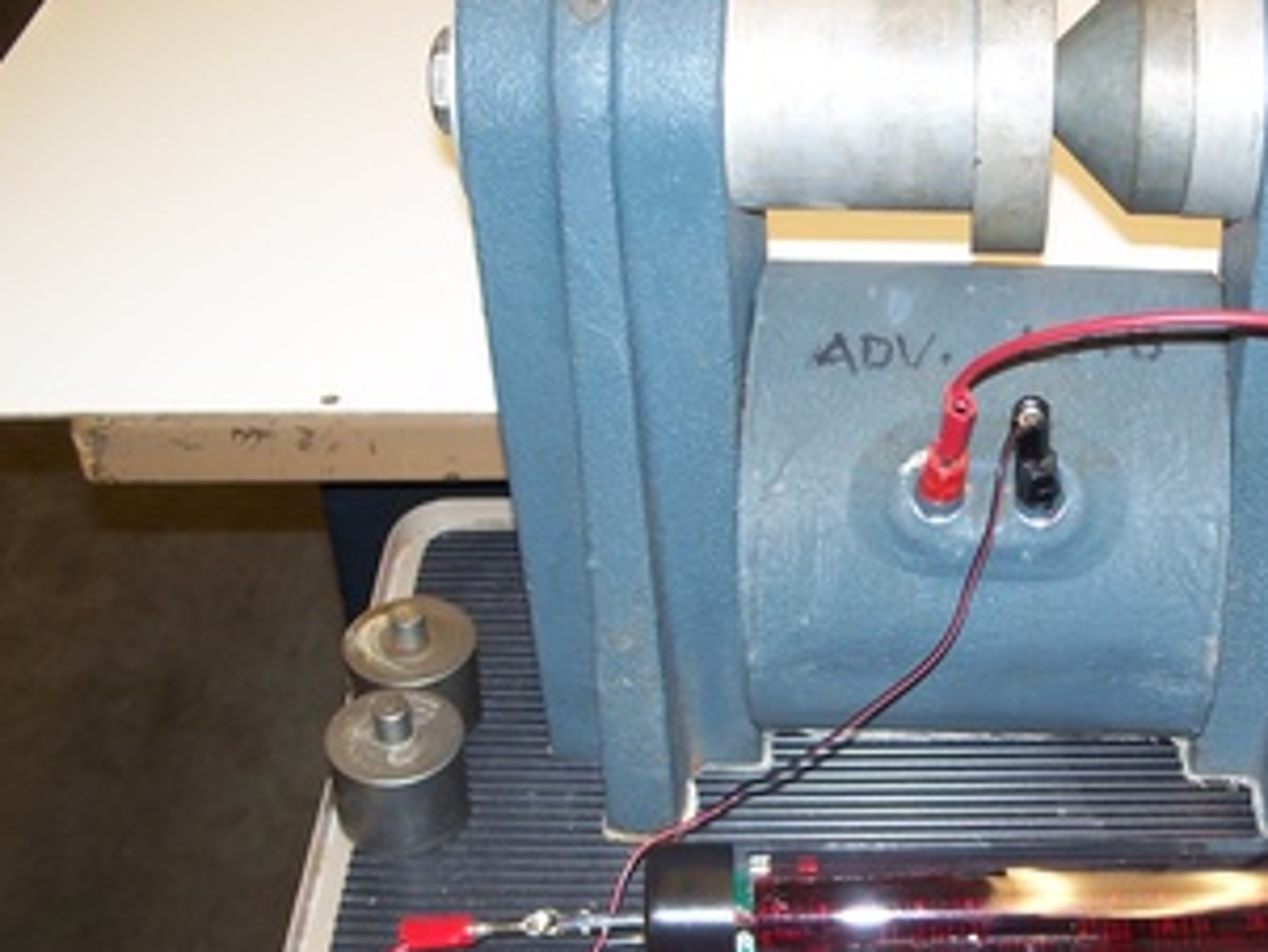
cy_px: 636
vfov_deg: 24.7
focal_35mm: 59
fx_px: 2162
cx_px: 977
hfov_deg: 32.0
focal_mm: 7.8
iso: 125
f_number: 2.8
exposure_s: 1/60
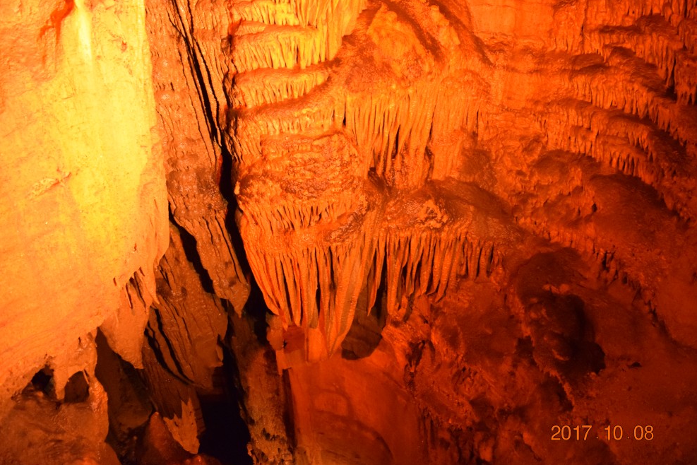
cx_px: 361
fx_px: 542
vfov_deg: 46.4
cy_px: 228
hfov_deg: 65.5
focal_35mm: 28
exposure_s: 1/13
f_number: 3.5
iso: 6400
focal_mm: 18
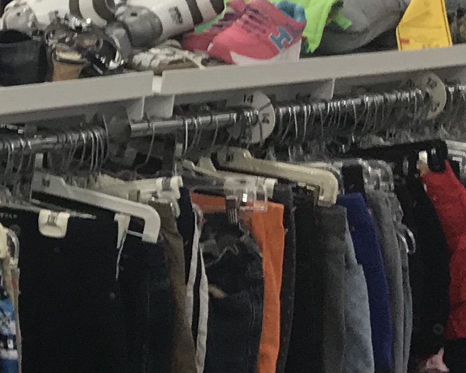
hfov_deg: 11.4
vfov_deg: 10.6
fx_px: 2000
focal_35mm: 145
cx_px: -594
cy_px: 153
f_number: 1.8
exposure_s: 1/60
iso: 32
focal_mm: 3.99
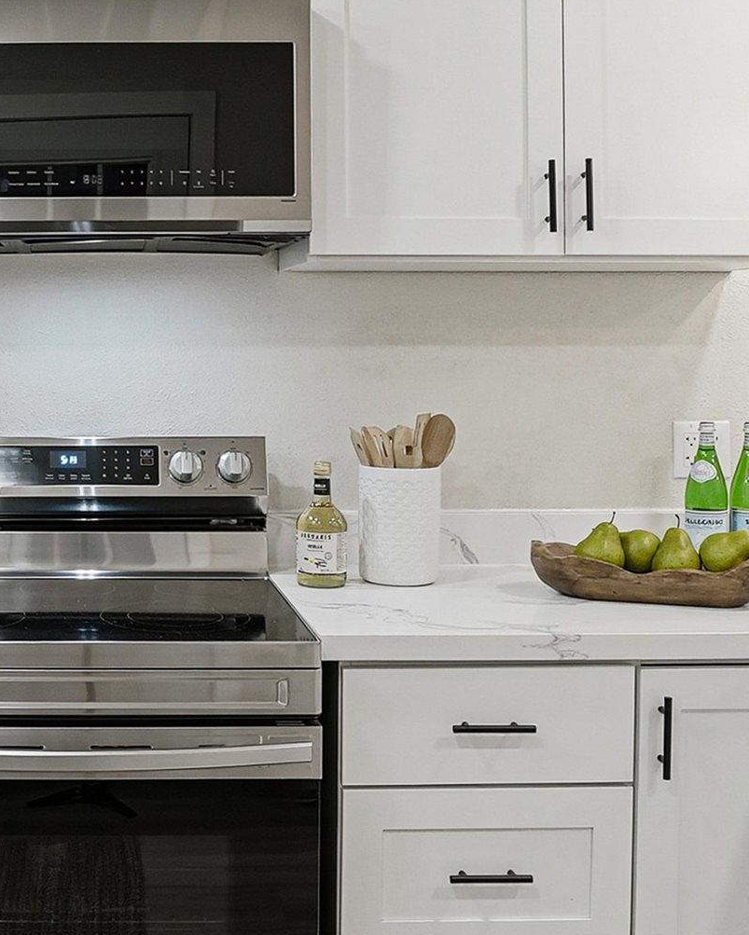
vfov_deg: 40.0
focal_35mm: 46
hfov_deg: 31.3
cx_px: 76
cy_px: 350
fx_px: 1274
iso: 250
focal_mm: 16
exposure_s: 1/200
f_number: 8
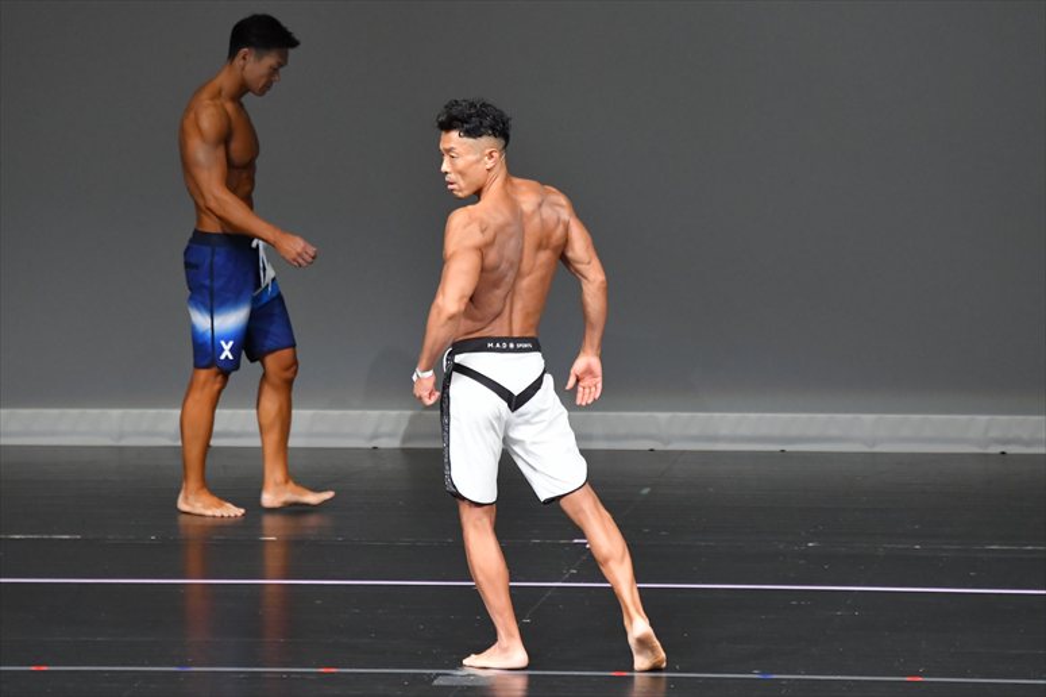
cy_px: 348
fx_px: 10019
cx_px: 523
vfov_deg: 4.0
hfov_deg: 6.0
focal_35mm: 345
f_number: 5.6
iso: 5000
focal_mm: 230
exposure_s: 1/400
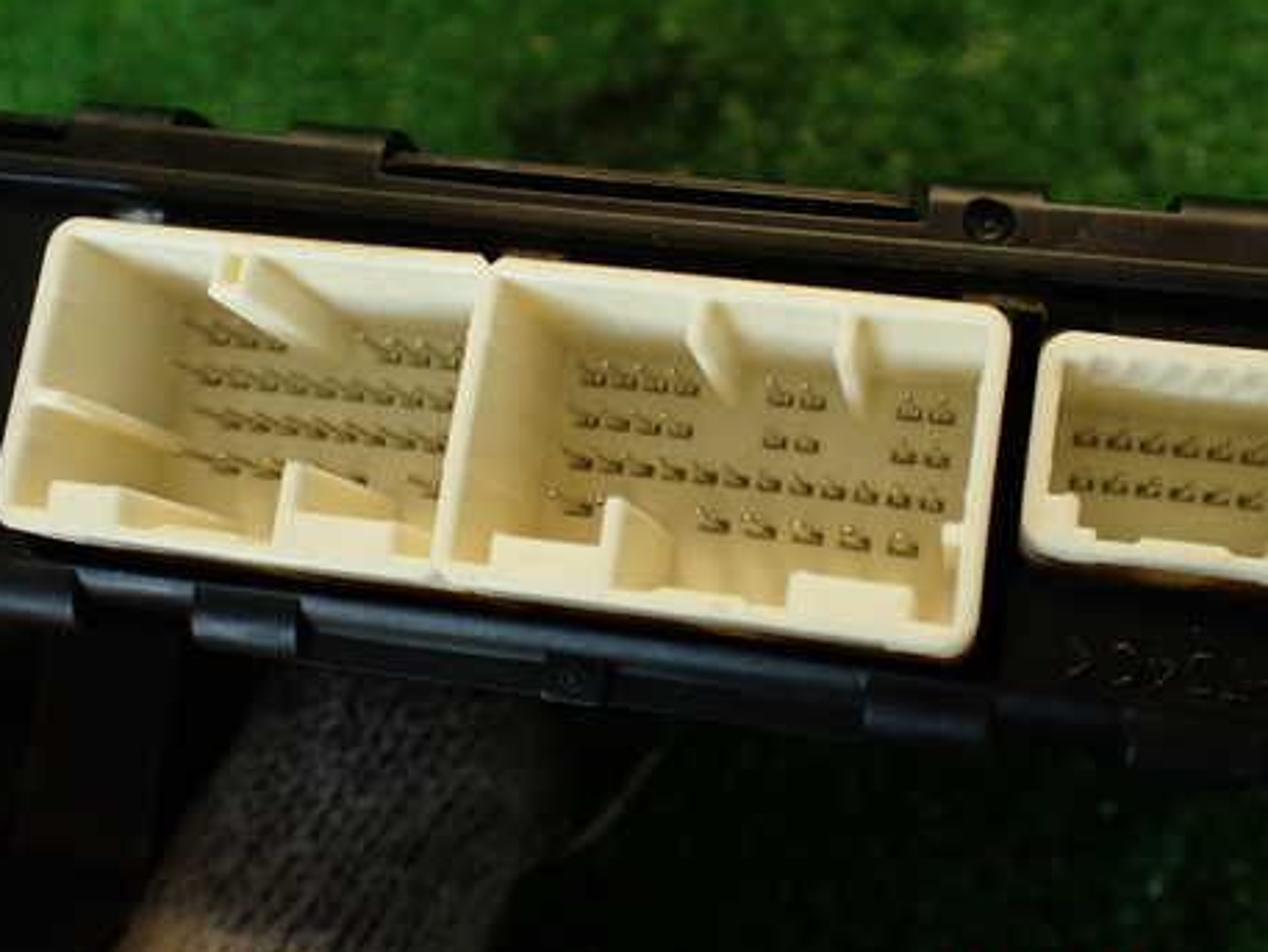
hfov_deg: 44.6
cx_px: 730
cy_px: 416
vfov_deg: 34.3
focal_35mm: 42
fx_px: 1539
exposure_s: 1/50
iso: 200
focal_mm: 5.79
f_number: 2.4
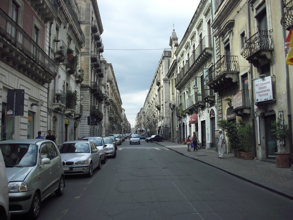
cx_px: 146
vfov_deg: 37.7
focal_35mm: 38
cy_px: 110
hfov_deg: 49.0
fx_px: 322
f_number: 8
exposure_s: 1/125
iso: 100
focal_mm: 6.2
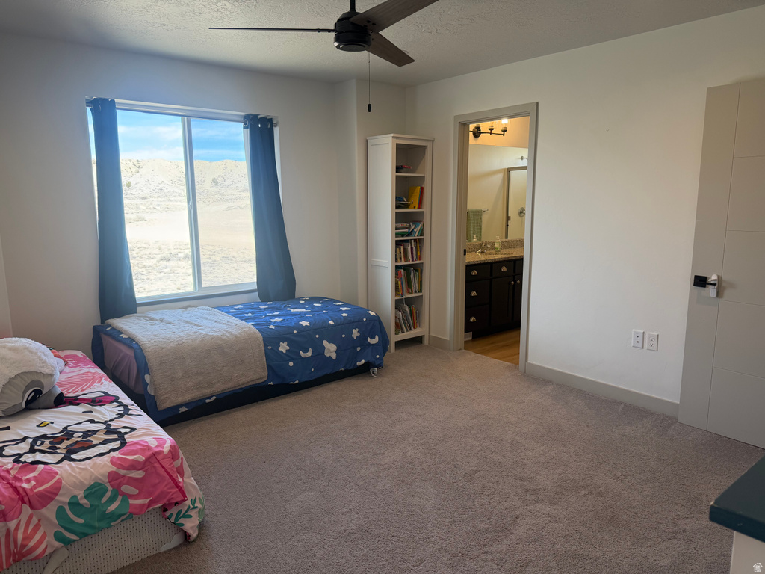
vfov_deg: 56.8
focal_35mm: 24
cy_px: 287
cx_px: 382
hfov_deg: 71.6
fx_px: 530
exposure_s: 1/174
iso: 80
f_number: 1.78
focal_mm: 6.76
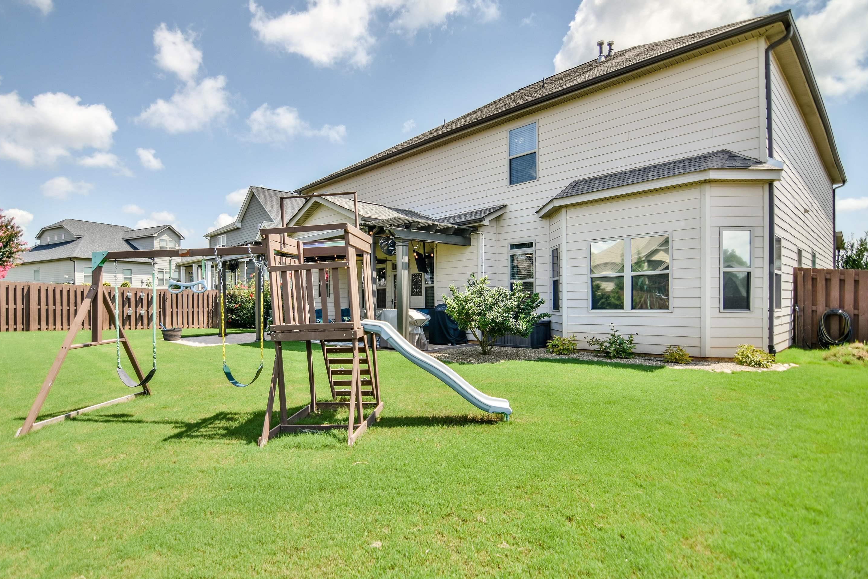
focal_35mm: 18
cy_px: 281
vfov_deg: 68.8
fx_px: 423
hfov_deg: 91.4
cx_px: 410
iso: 160
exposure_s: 1/1600
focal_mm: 11
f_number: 2.8
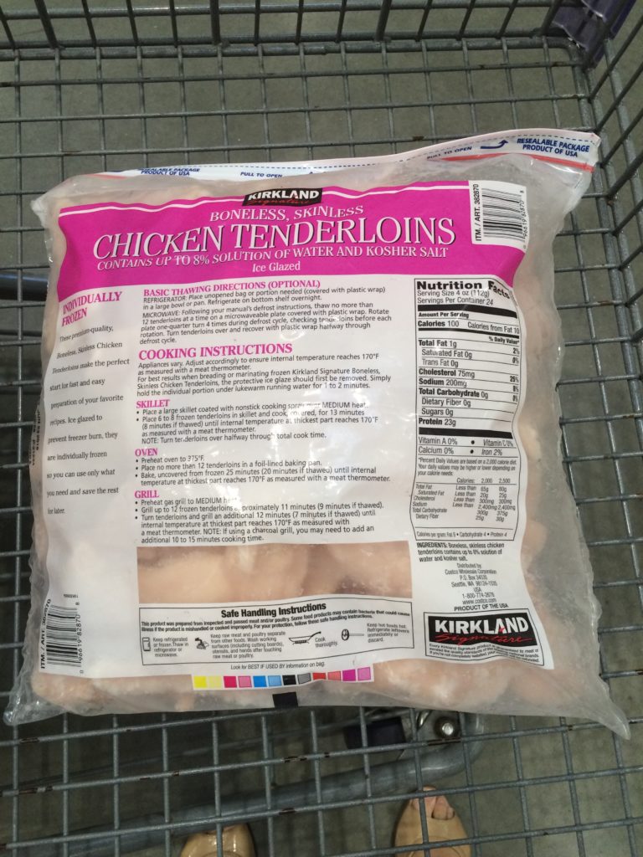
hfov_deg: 48.2
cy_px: 428
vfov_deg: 61.7
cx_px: 322
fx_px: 718
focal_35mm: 29
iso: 50
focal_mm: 4.15
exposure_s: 1/30
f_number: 2.2
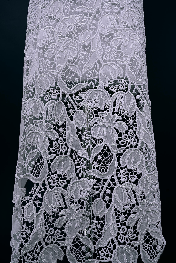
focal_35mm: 24
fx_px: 176
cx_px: 88
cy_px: 132
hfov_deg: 53.1
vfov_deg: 73.7
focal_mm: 24
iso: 100
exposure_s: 1/125
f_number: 11
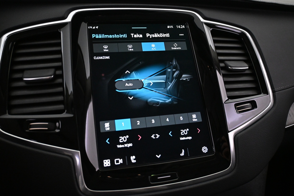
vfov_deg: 43.6
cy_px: 98
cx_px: 147
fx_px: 245
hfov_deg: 61.9
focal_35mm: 30
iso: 4000
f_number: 3.8
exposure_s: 1/80
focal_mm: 20
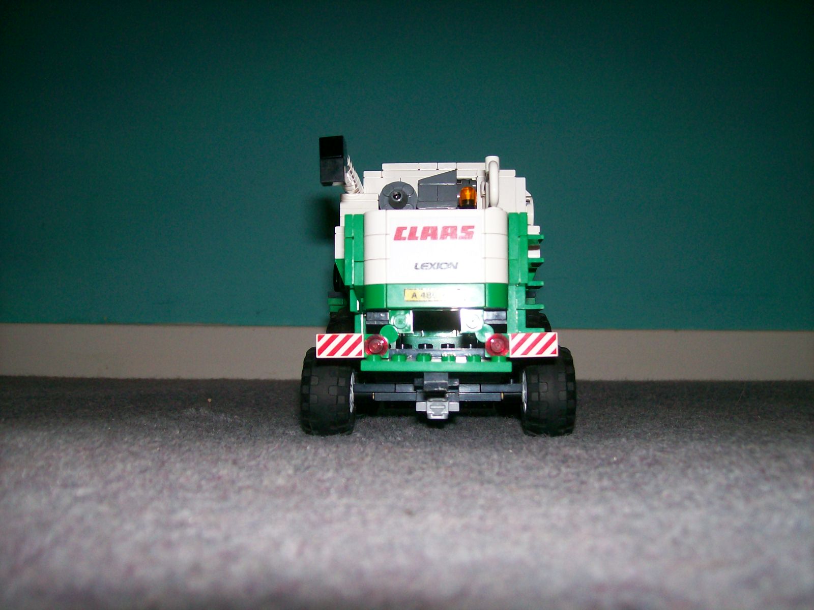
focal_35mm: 36
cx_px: 407
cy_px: 305
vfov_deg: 39.7
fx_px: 847
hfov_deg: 51.4
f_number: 2.7
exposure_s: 1/64
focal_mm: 6
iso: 80
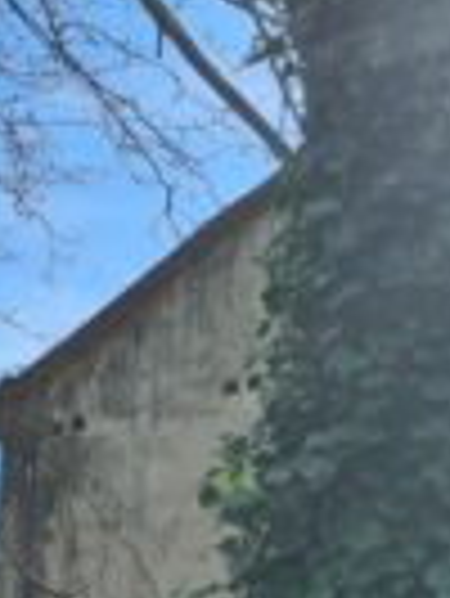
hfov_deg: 9.4
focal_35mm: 137
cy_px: 1111
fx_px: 2371
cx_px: 1163
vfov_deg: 12.9
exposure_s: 1/1916
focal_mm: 5.4
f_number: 1.8
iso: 50
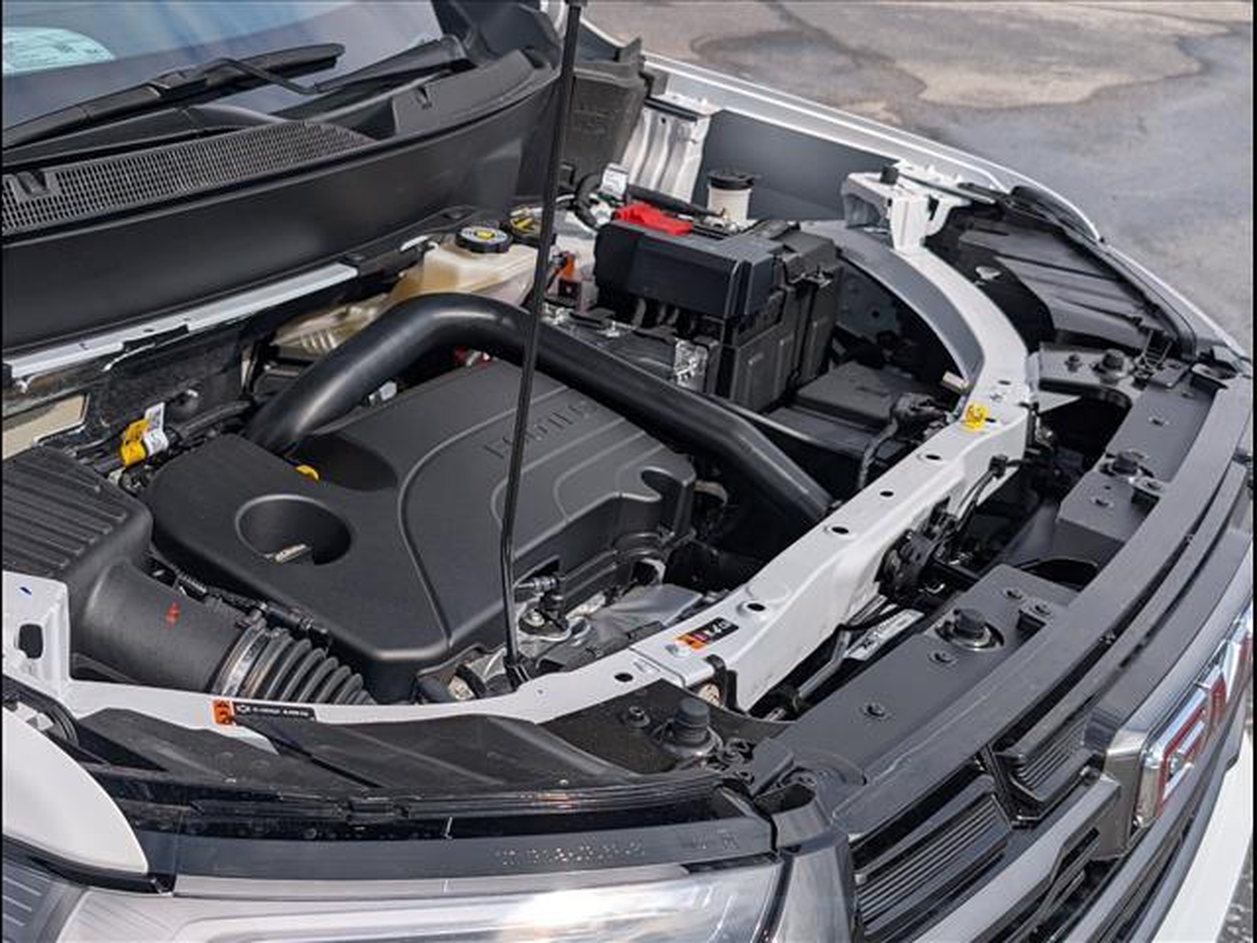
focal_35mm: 49
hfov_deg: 38.9
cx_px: 628
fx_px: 1779
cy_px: 472
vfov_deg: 29.7
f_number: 1.68
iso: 20
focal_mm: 6.9
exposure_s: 1/1667
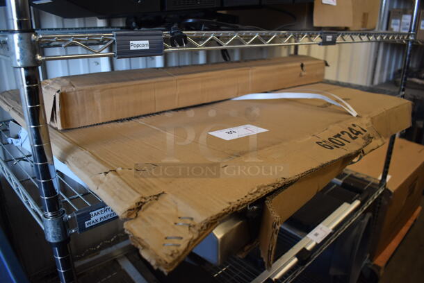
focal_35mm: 27
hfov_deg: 67.3
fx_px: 318
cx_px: 212
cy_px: 142
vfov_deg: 48.0
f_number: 3.5
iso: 800
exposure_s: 1/160
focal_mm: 18
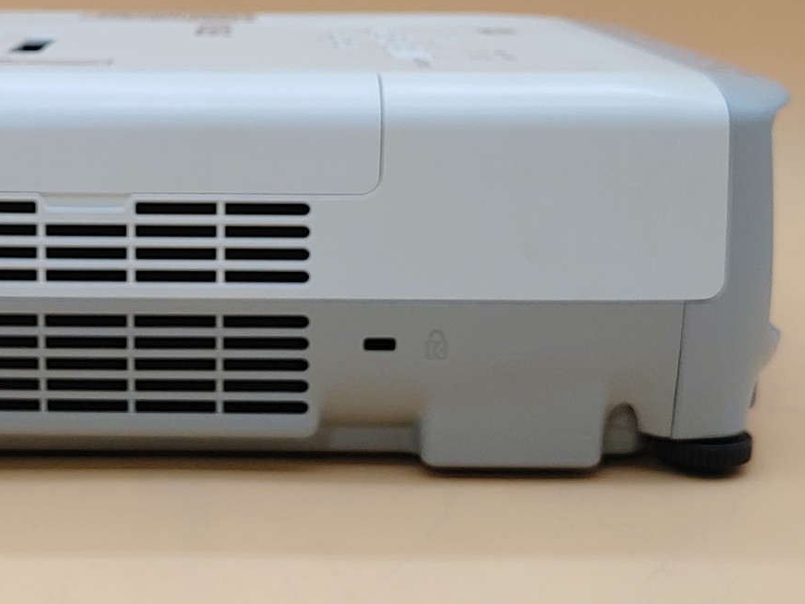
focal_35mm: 68
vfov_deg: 21.5
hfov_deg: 28.2
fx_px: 1581
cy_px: 194
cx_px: 227
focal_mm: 4.36
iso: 50
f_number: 1.8
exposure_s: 1/138
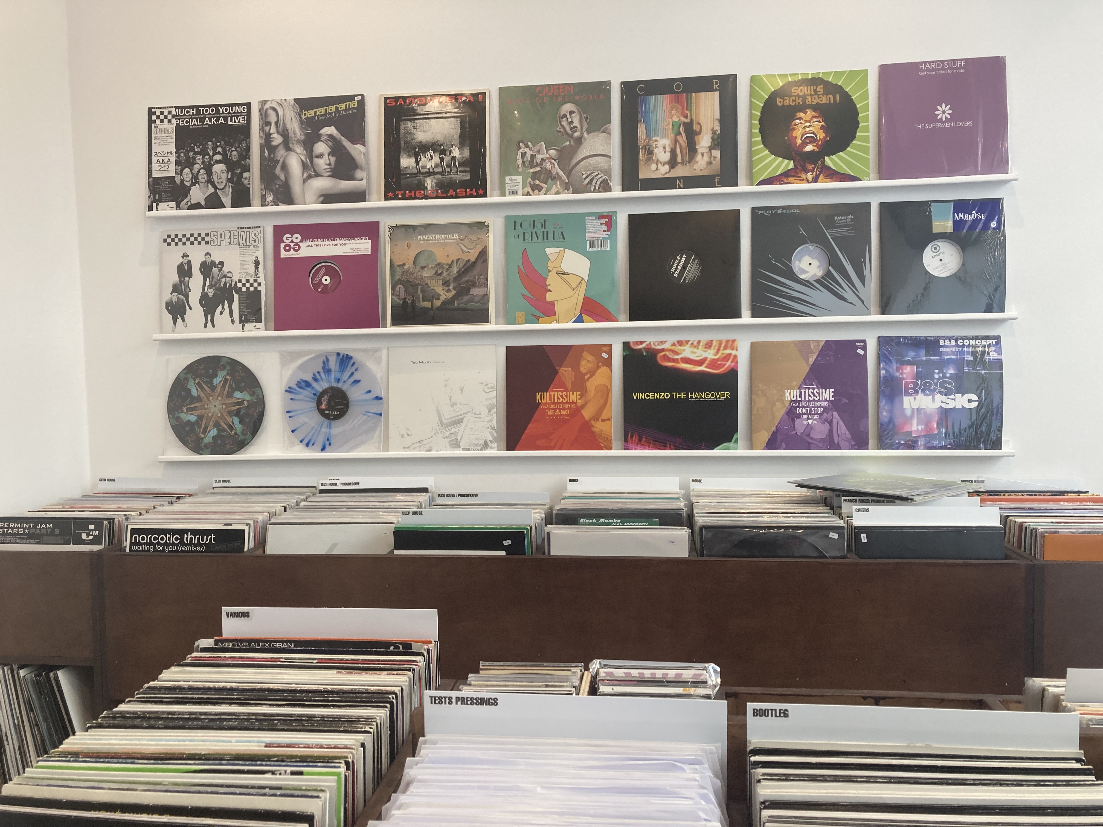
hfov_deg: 63.4
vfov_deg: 49.7
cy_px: 414
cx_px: 552
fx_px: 892
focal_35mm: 28
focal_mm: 3.99
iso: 50
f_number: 1.8
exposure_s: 1/50
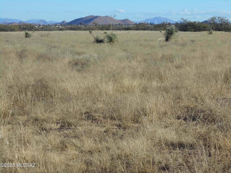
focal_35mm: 86
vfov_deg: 17.2
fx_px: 574
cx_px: 116
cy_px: 86
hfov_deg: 22.8
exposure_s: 1/400
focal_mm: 15.4
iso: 80
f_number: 6.3
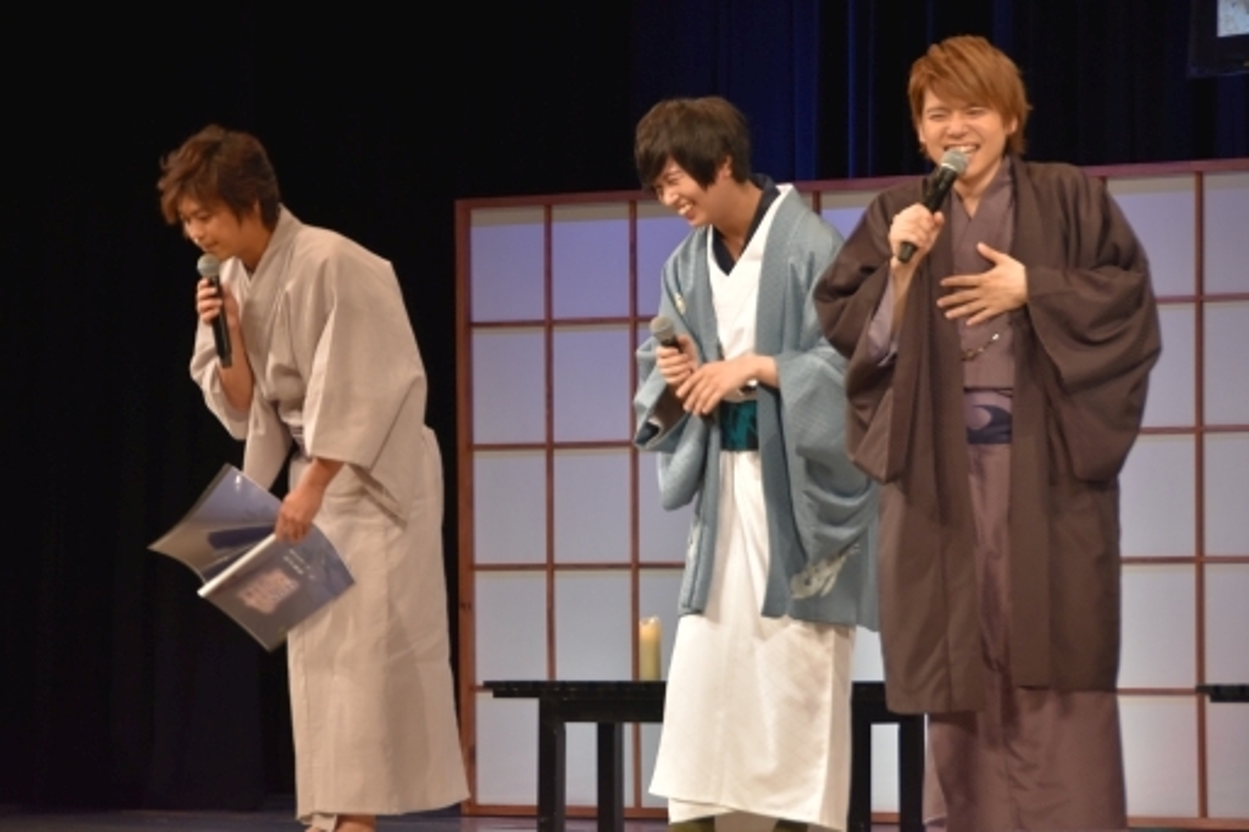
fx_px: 5462
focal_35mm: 158
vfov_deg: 8.7
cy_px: 416
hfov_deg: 13.0
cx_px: 624
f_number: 5.3
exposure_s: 1/160
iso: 800
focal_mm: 105
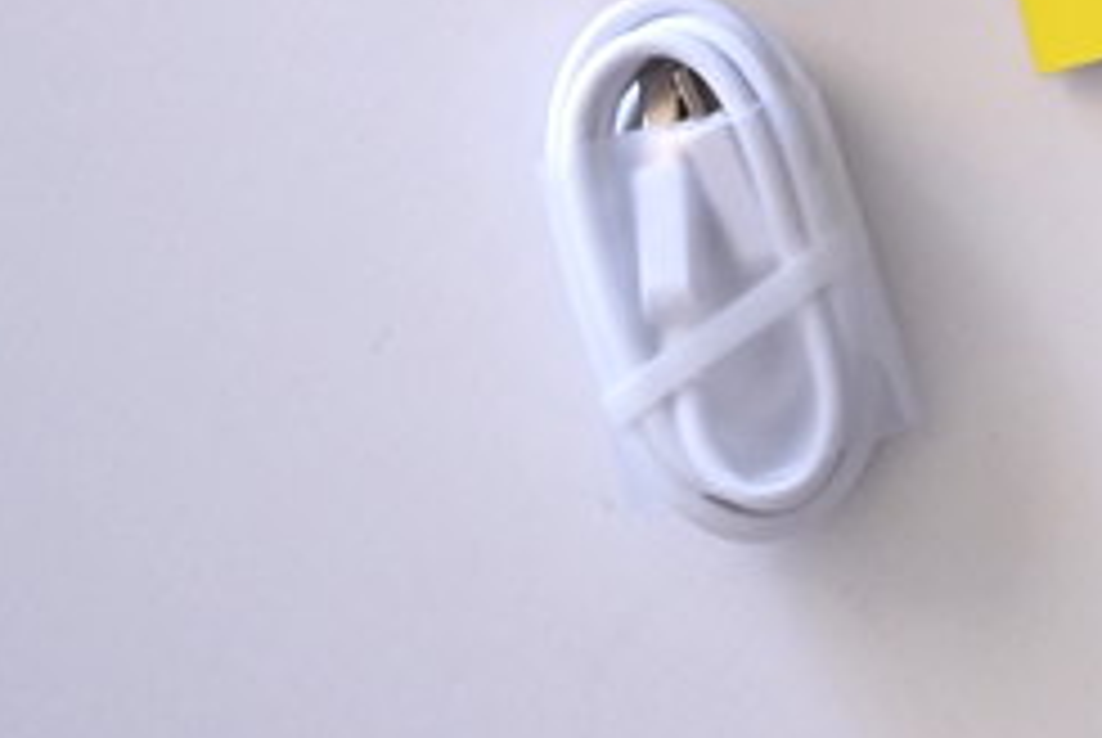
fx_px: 11248
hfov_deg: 5.5
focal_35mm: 367
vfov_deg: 3.7
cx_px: 2074
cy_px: -587
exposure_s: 1/170
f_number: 2.4
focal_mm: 60
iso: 500
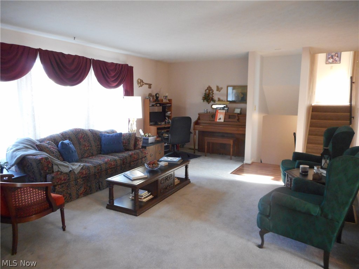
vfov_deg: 54.9
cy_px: 134
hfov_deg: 69.4
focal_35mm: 25
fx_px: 259
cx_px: 180
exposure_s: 1/10
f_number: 3.7
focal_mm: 4.5
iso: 400
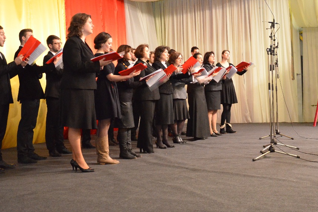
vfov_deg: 29.1
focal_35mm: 46
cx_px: 187
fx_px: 406
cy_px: 80
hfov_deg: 42.6
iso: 4000
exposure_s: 1/80
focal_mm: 22
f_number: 4.5
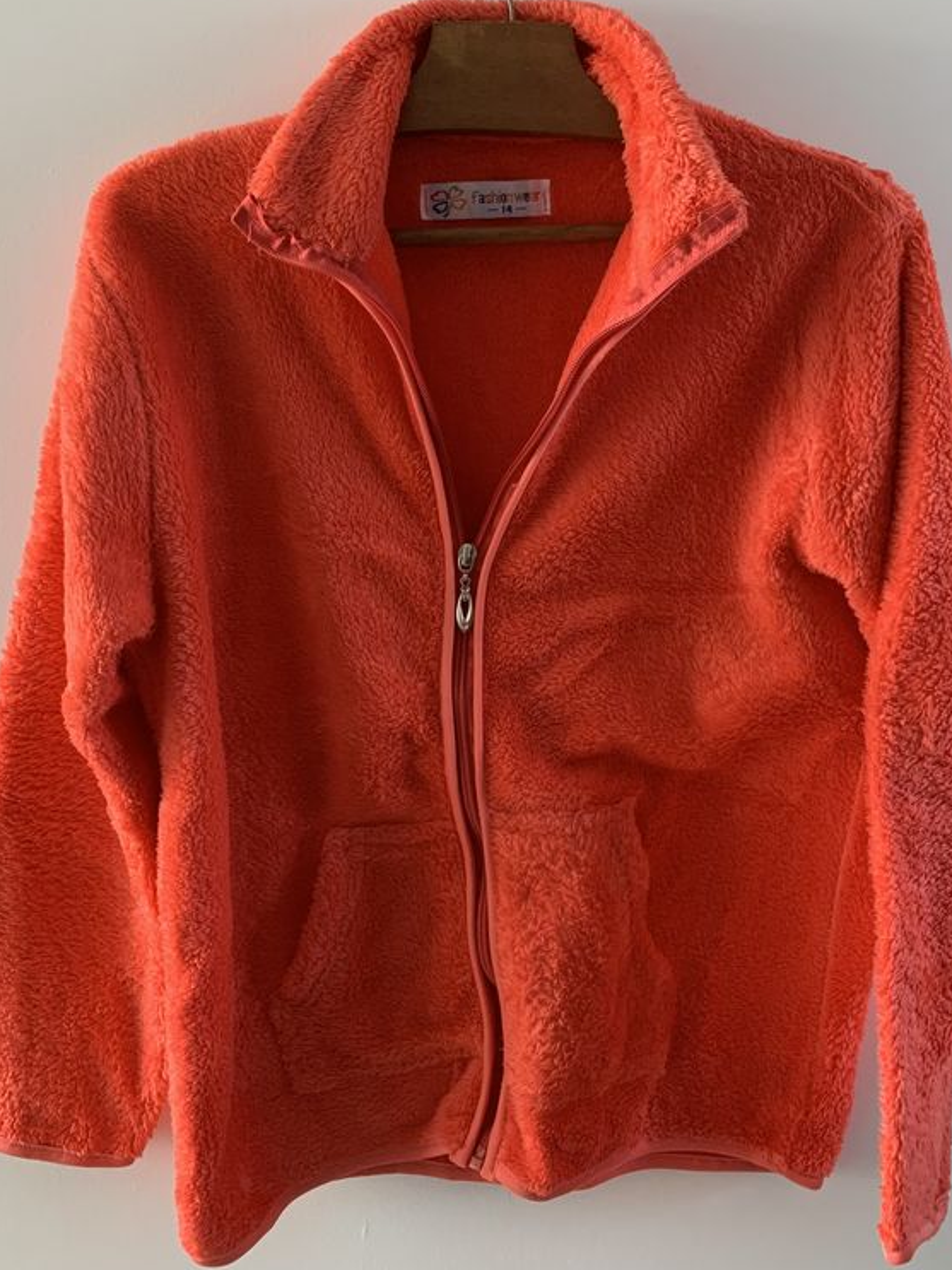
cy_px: 583
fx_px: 1284
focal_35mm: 35
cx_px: 497
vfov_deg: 52.6
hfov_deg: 40.7
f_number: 1.8
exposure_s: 1/60
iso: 250
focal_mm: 4.25
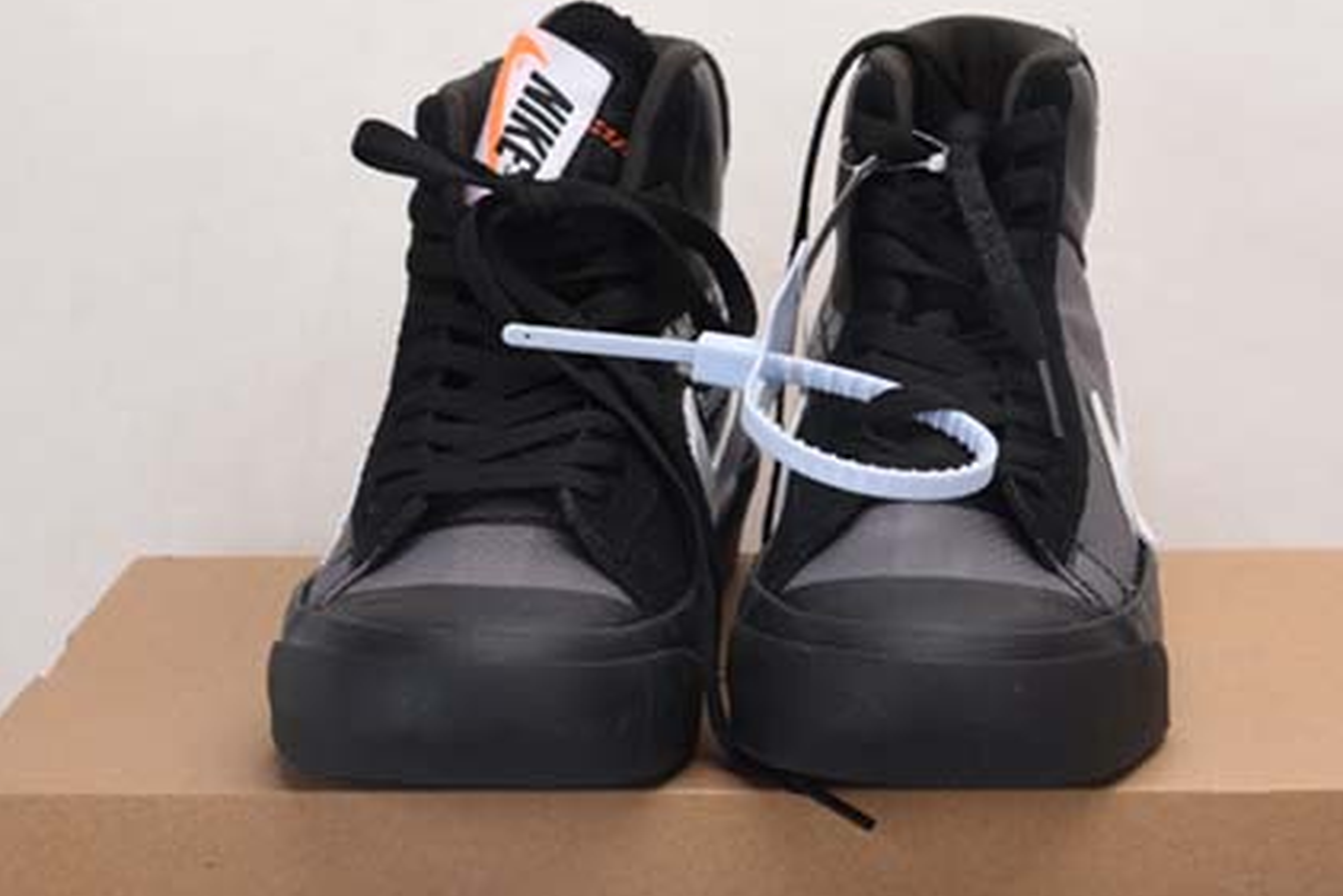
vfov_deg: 12.7
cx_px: 702
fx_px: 4030
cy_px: 646
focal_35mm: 108
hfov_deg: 18.9
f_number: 9
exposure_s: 1/200
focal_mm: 65
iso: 100
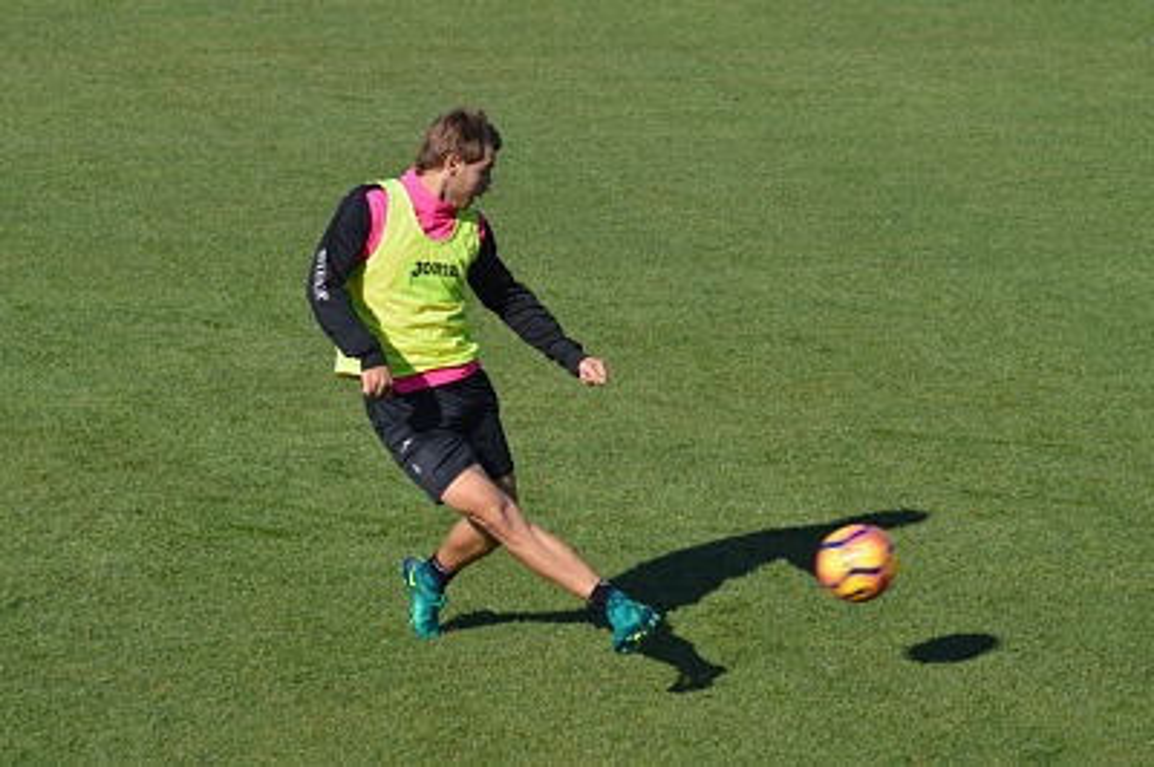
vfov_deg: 7.5
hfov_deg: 11.2
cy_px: 384
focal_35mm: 183
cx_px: 577
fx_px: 5861
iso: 100
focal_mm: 122
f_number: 6.3
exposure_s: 1/640
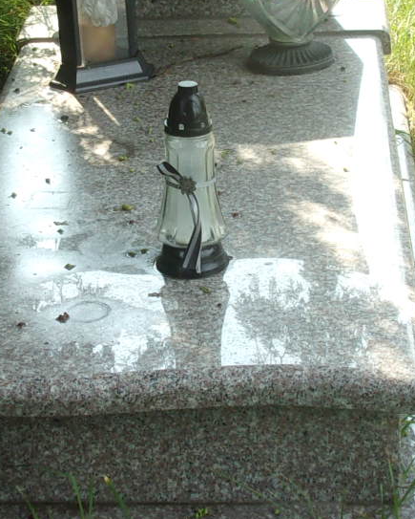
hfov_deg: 15.0
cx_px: 176
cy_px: 180
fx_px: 1580
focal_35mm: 103
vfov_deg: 18.6
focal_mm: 5.1
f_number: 3.9
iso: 80
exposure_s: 1/125
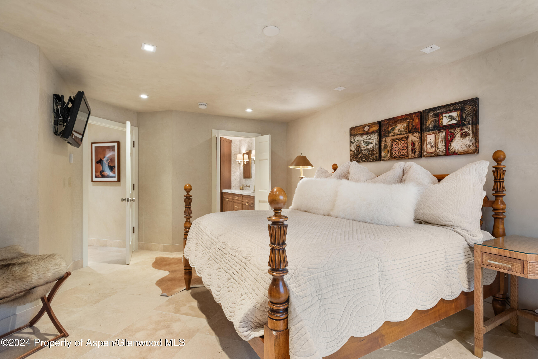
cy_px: 180
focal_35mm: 19
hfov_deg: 86.9
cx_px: 269
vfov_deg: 64.6
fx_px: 284
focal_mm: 19
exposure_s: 1/5
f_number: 7.1
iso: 640
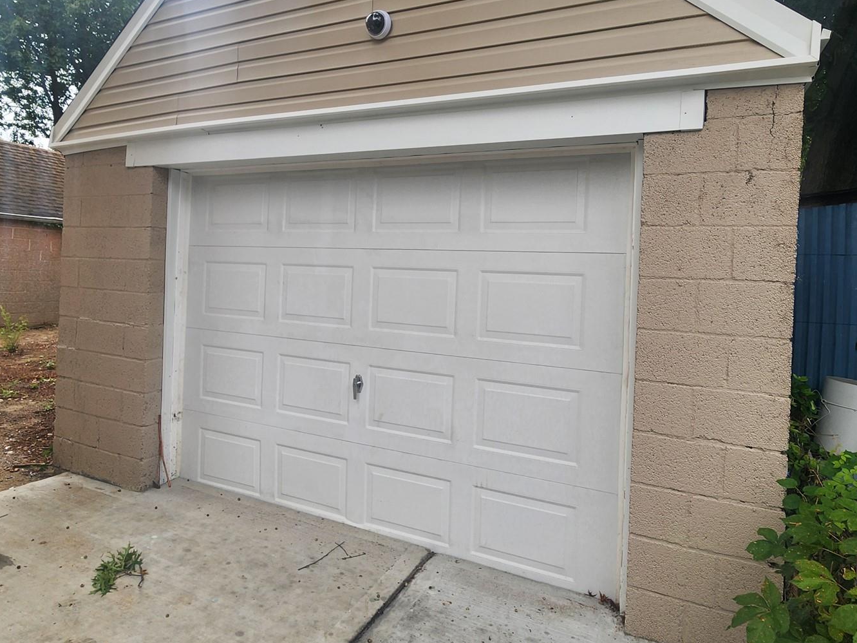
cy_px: 275
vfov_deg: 65.6
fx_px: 495
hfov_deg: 81.7
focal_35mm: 20
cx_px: 410
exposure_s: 1/516
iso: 50
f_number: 2.2
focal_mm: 2.2
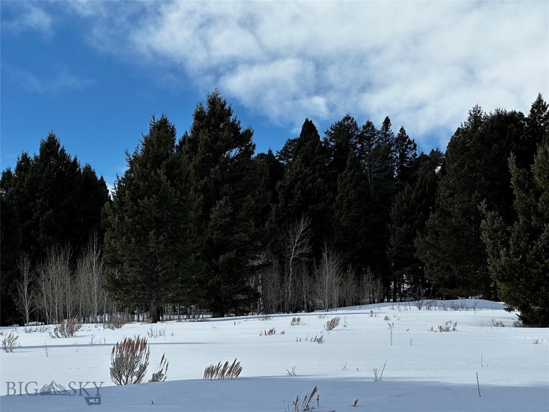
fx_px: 1221
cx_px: 274
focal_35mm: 77
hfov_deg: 25.3
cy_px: 206
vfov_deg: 19.1
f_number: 2.8
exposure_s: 1/1309
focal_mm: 9
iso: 32
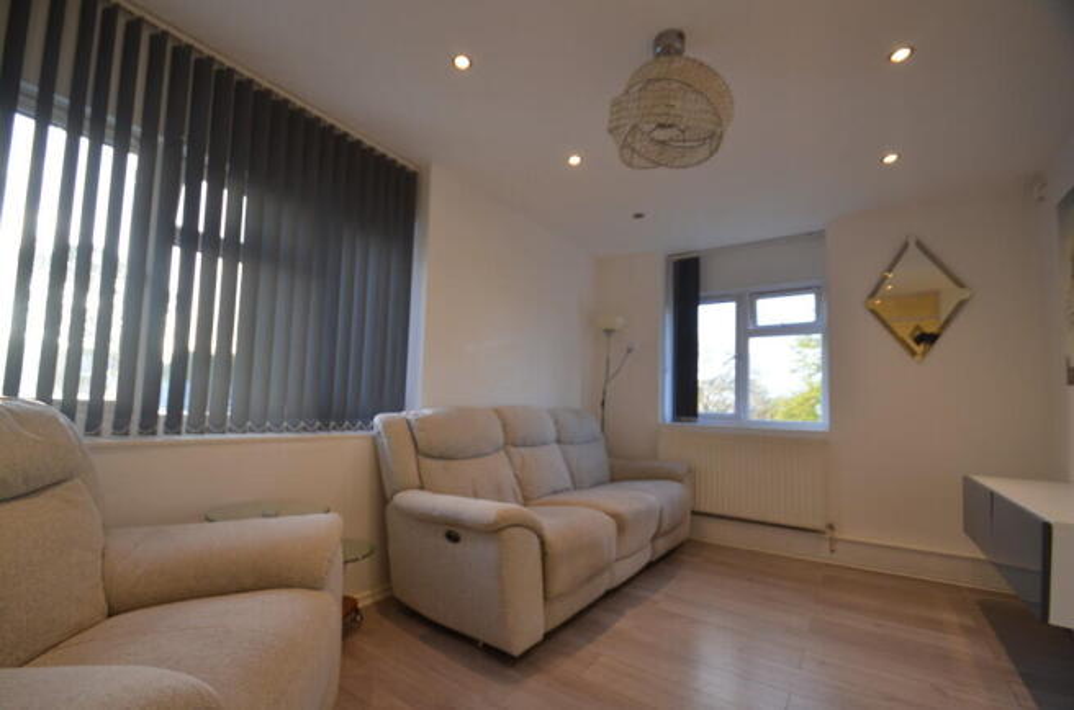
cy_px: 355
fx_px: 446
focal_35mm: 15
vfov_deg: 77.0
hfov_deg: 100.5
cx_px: 537
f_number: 4.8
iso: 400
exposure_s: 1/90
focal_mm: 10
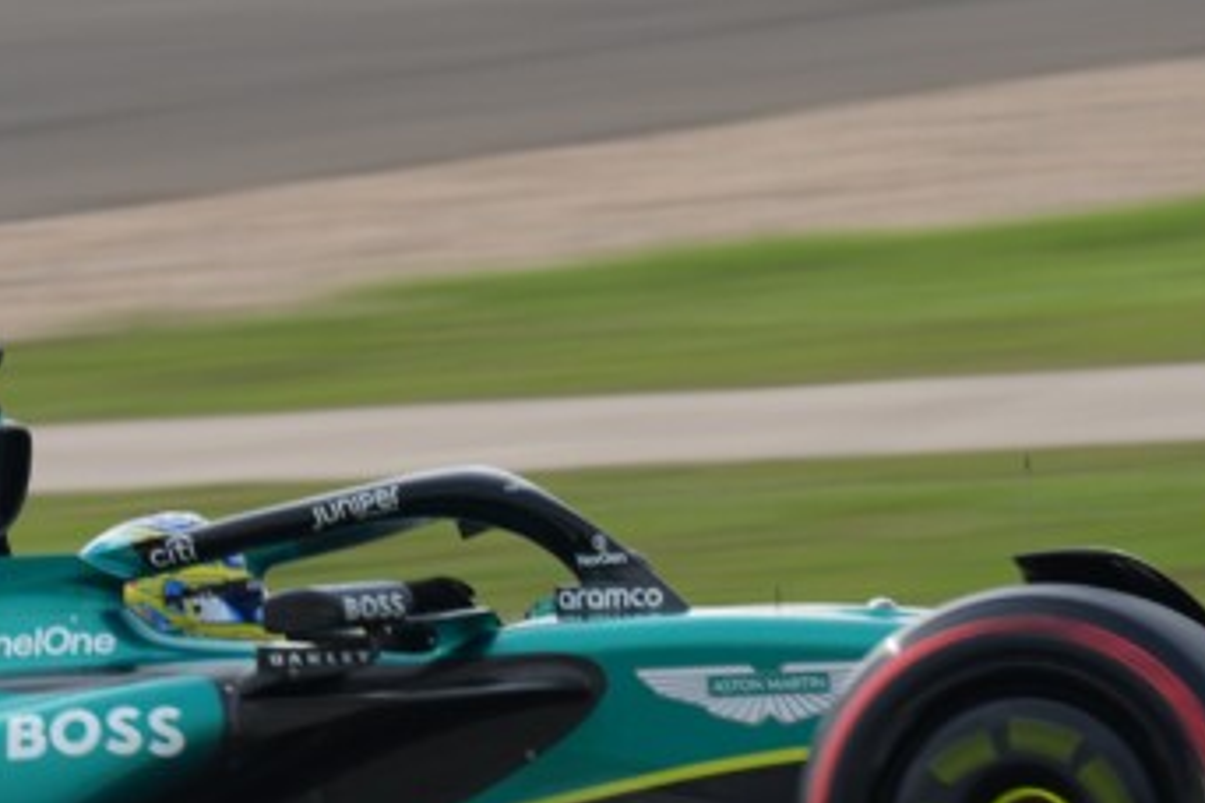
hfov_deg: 2.5
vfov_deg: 1.7
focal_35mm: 819
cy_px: 586
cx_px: 574
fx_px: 27412
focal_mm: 400
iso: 125
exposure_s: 1/125
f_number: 11
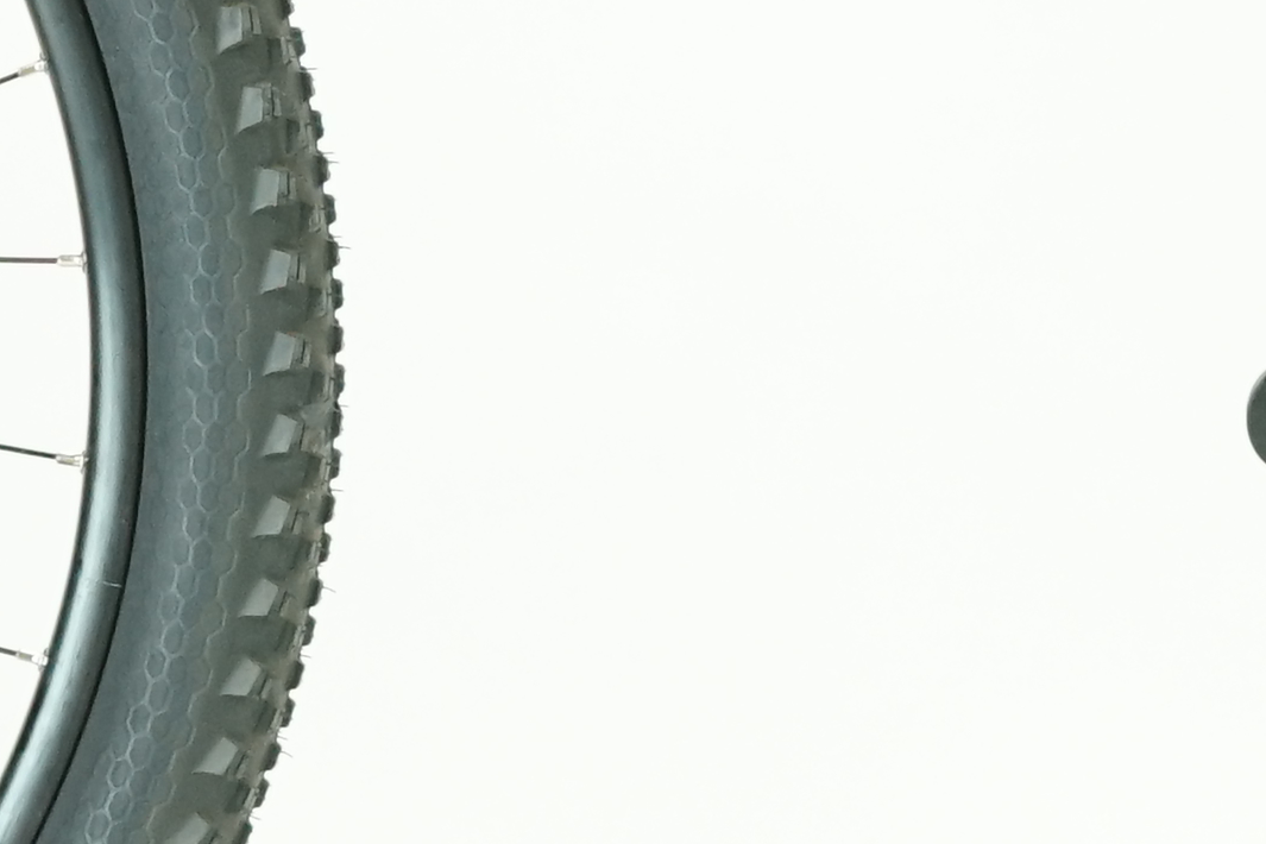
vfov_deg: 4.7
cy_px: -518
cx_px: 1292
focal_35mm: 293
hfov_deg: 7.0
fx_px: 10303
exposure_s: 1/200
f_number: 5
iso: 2000
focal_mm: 52
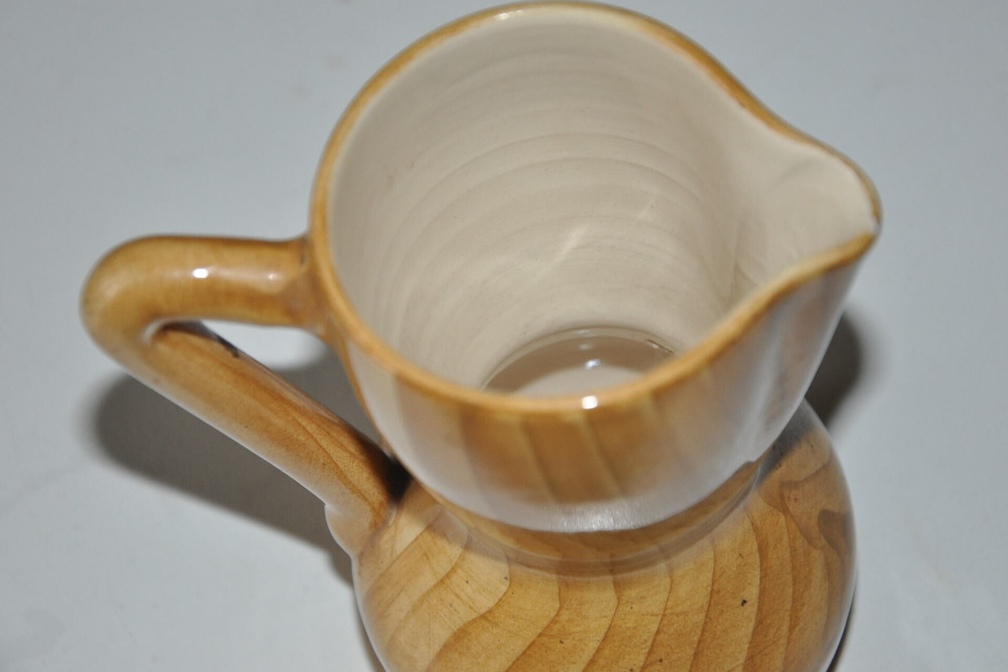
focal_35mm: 120
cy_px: 336
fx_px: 3360
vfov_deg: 11.4
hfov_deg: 17.1
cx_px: 504
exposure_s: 1/60
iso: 800
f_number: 5.3
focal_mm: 80
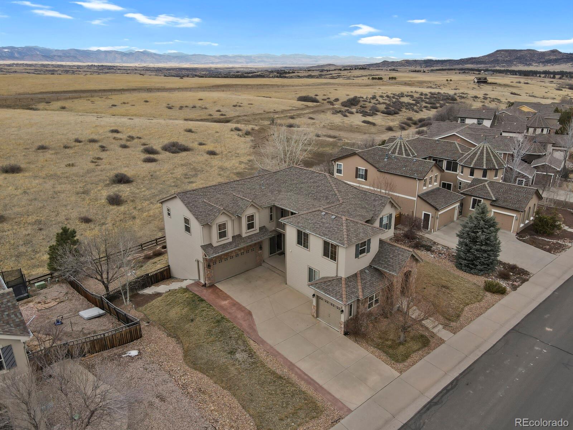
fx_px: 397
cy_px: 215
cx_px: 286
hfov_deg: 71.6
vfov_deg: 56.8
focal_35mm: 24
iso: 110
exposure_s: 1/250
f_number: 2.8
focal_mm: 4.5
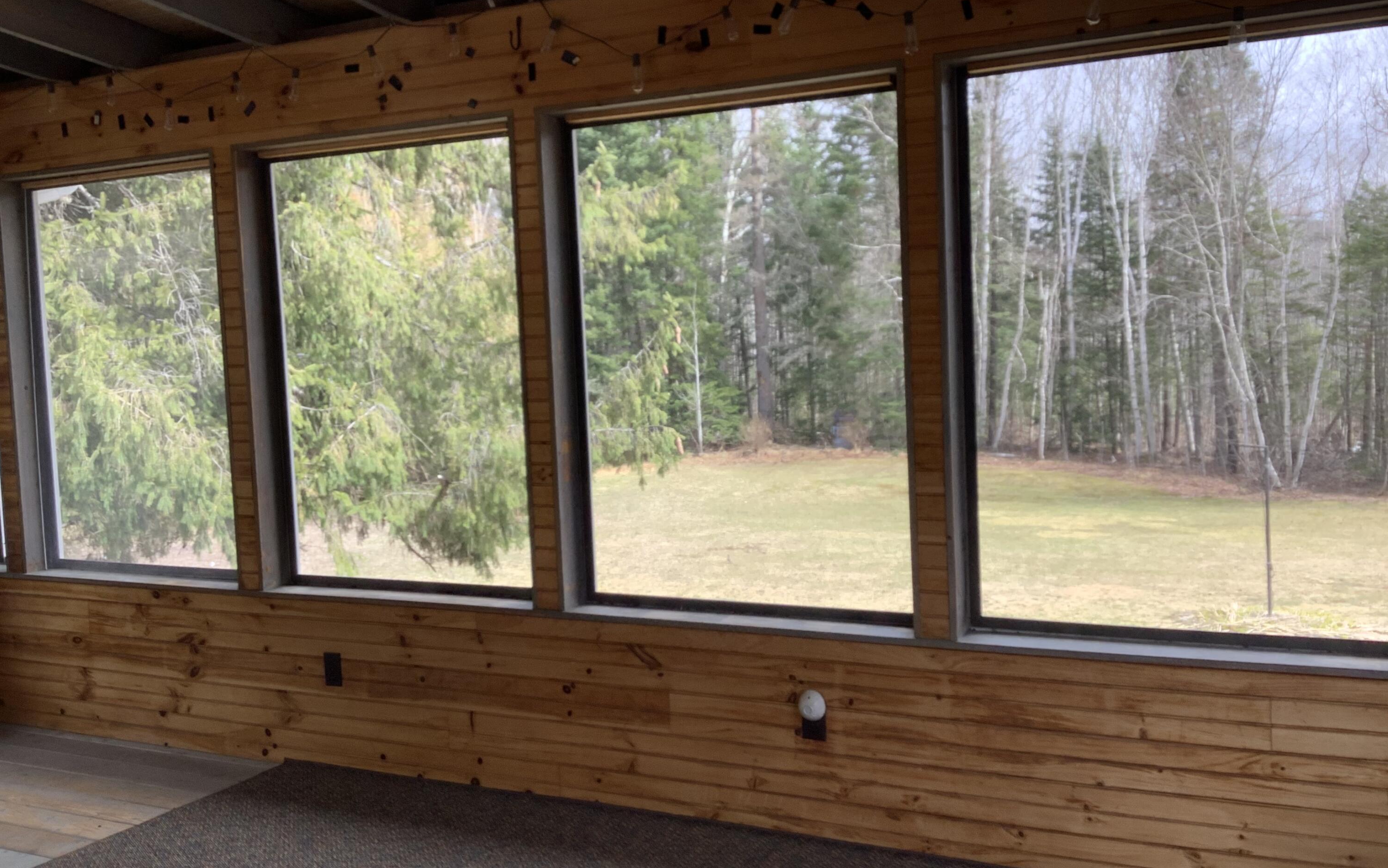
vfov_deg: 38.3
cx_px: 696
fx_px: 1248
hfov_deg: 58.1
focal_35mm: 33
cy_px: 395
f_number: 2.4
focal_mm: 3.3
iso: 25
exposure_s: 1/120
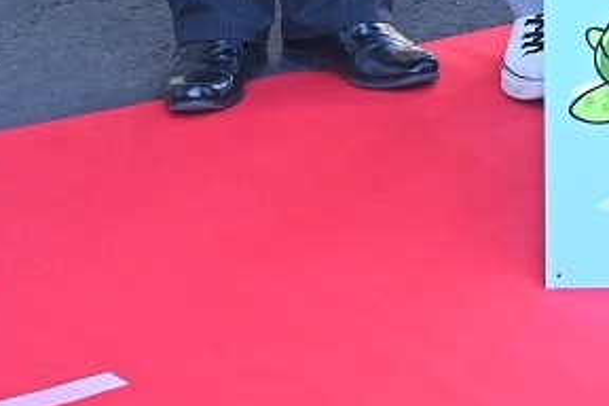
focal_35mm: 212
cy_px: -506
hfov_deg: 8.9
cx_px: 1391
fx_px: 3586
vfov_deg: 6.2
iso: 640
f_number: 9
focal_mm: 37
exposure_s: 1/80
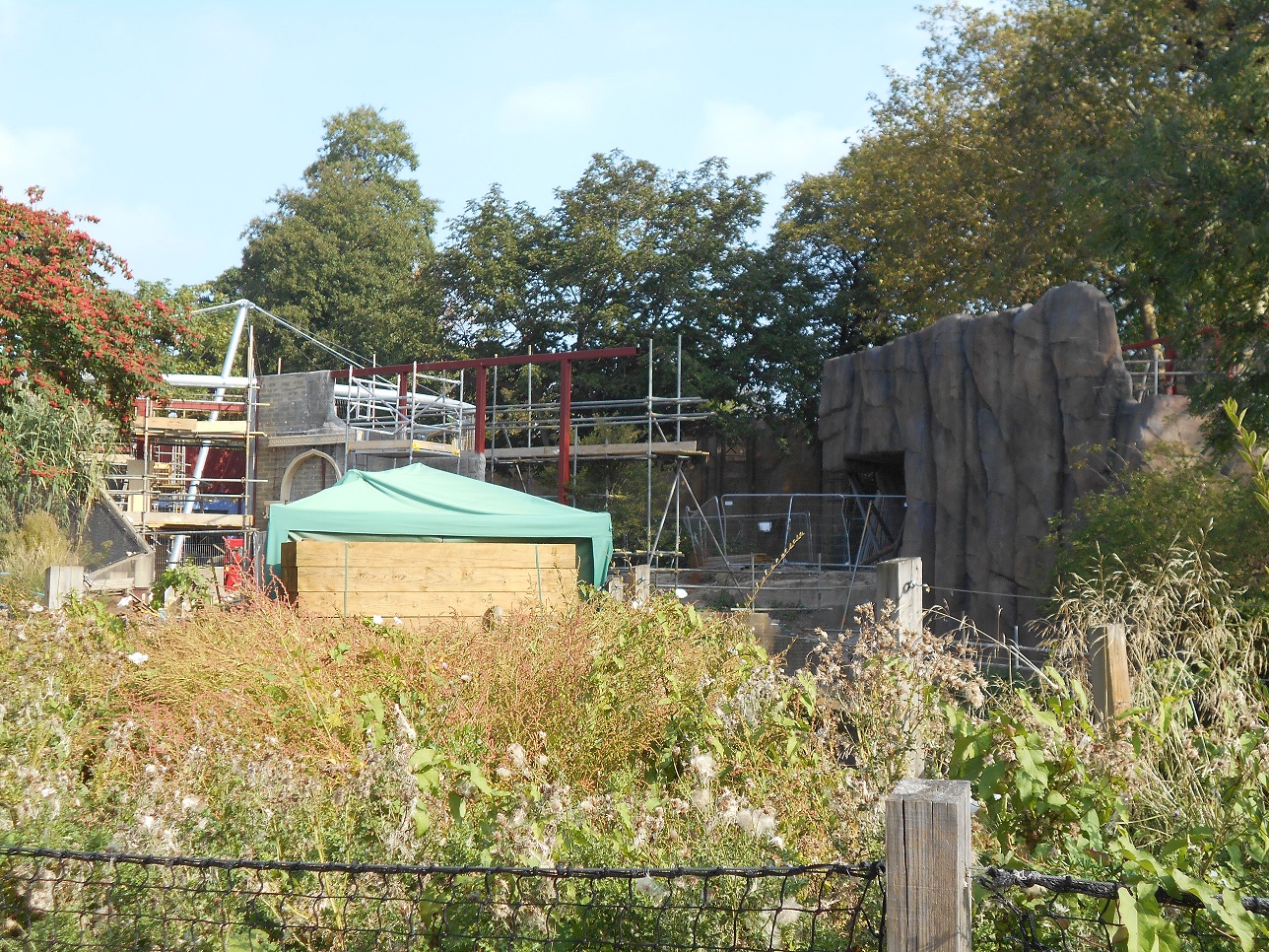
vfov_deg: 29.1
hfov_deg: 38.2
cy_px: 476
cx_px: 634
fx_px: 1833
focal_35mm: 50
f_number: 4.5
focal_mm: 8.8
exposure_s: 1/200
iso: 80
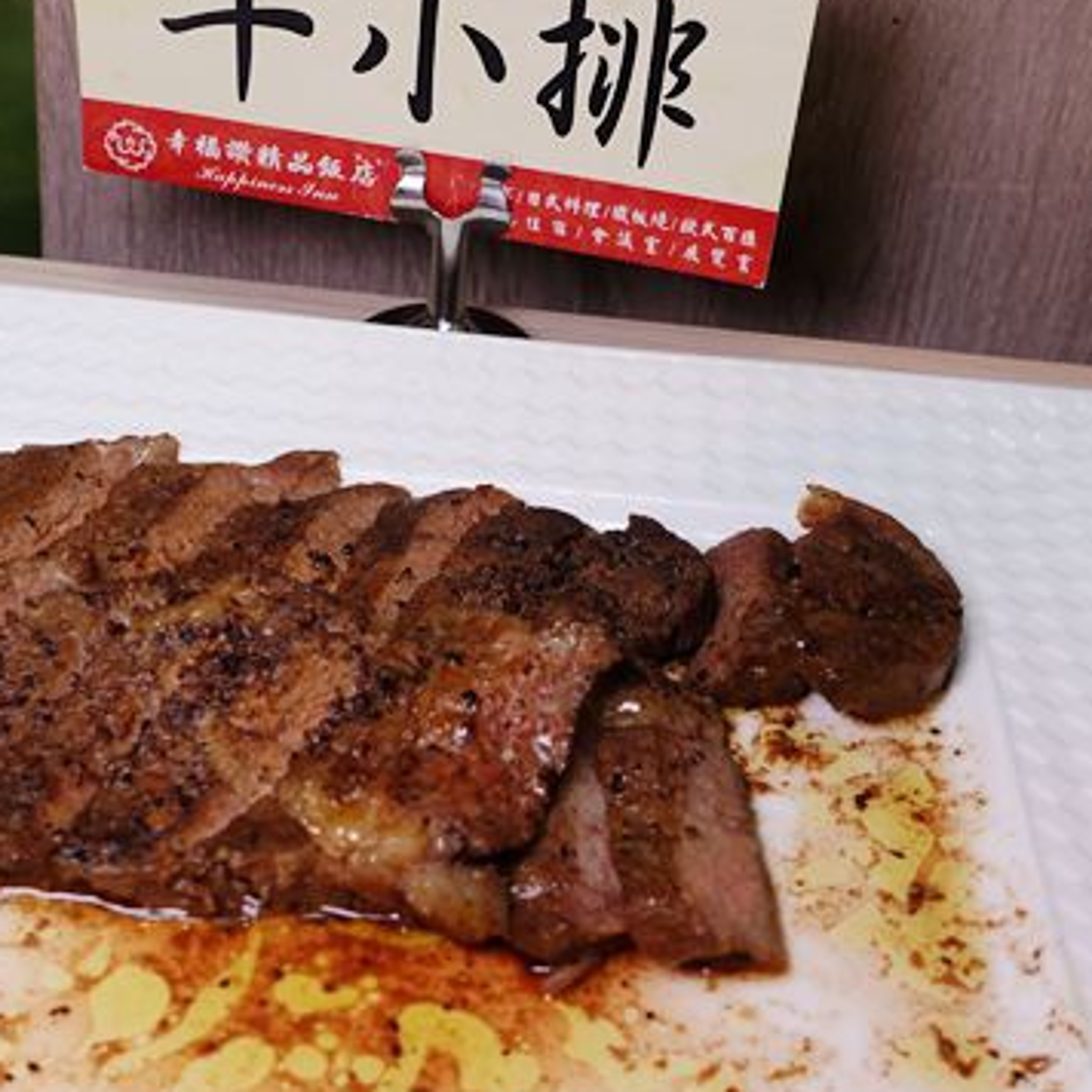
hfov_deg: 29.0
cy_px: 471
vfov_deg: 29.0
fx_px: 2106
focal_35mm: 59
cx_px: 442
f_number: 3.5
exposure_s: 1/80
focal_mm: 13.92
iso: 125
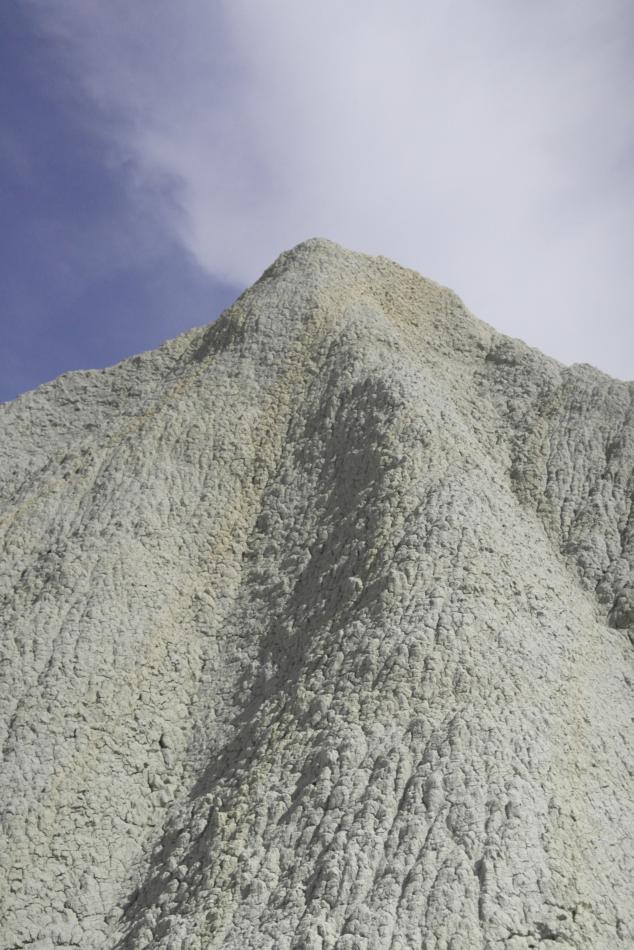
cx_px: 317
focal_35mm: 46
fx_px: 1215
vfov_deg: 42.7
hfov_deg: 29.2
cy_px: 475
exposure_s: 1/4000
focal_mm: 30
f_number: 6.3
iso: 1600
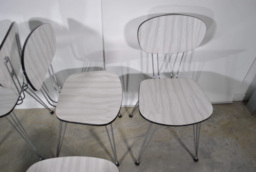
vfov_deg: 43.7
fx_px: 214
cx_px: 128
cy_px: 86
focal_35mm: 30
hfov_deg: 61.9
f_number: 4
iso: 100
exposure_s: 1/20
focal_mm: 20
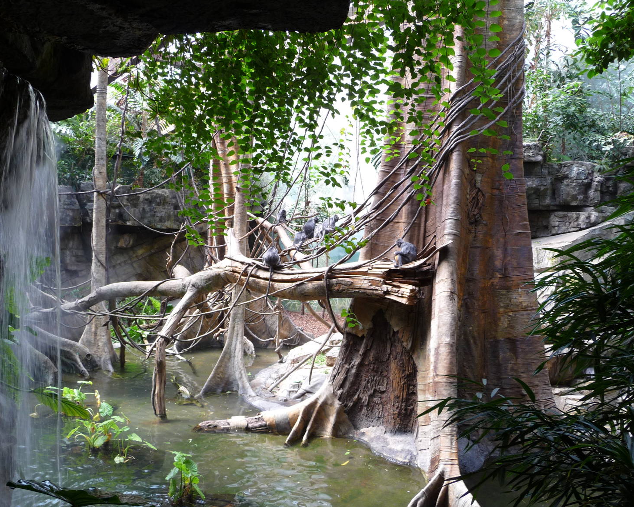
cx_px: 312
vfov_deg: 48.5
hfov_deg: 58.8
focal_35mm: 30
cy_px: 258
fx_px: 563
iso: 100
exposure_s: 1/30
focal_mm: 4.7
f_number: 3.3
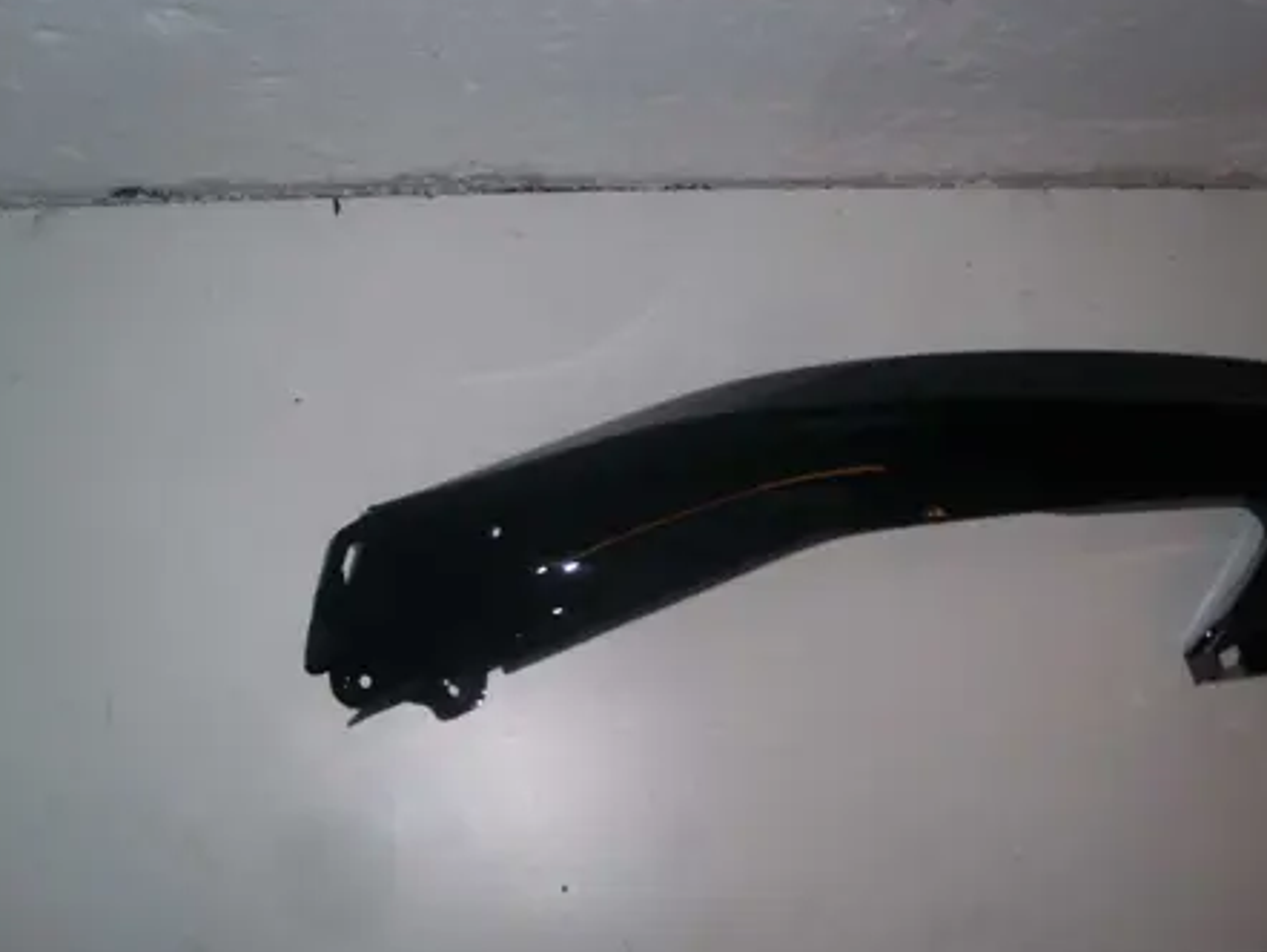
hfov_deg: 48.9
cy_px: 493
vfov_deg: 37.7
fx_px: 1392
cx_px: 665
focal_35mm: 38
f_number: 7.1
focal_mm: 5.8
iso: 50
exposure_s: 1/30
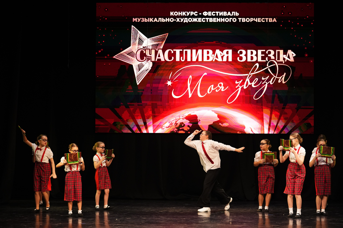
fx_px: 981
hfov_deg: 19.8
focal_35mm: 103
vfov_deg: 13.3
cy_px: 114
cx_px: 172
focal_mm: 103
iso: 1600
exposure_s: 1/400
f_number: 2.8
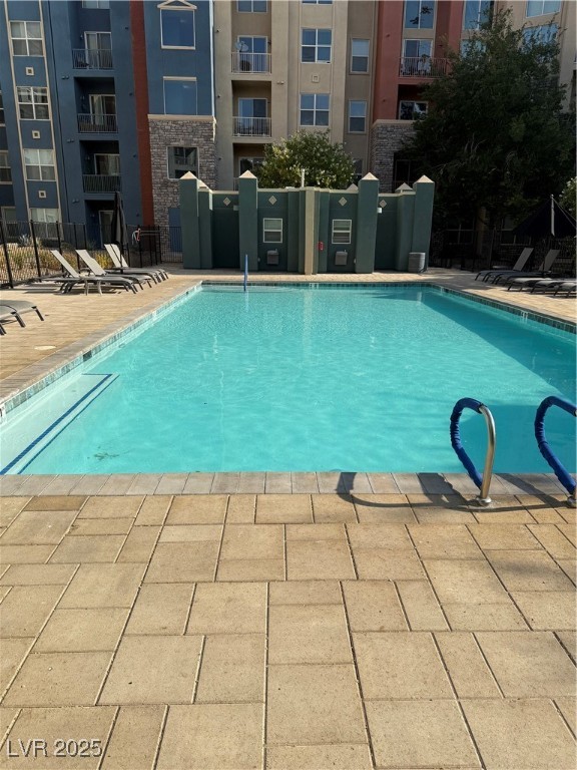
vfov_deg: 71.6
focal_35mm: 24
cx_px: 288
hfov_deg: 56.8
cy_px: 385
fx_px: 533
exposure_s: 1/4673
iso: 80
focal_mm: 6.76
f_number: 1.78
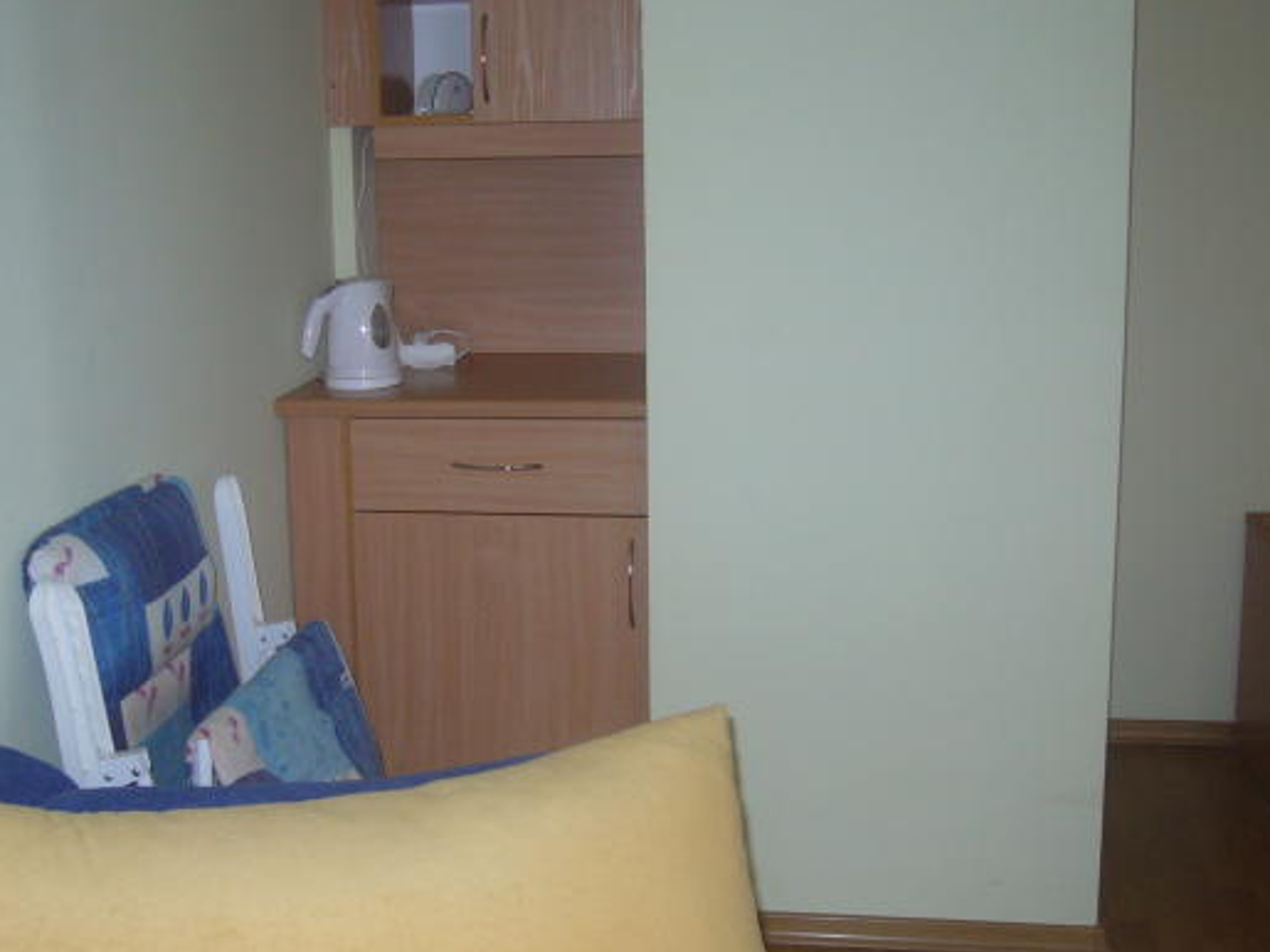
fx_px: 1724
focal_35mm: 47
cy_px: 432
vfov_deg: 30.8
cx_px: 517
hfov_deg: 40.3
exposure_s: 1/60
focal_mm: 5.8
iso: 100
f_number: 2.8
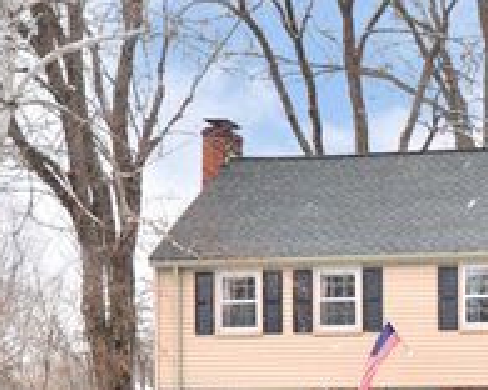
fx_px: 1040
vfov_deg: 20.8
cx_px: 483
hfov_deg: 25.2
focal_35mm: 72
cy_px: 352
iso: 1000
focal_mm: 20
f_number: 8
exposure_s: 1/250
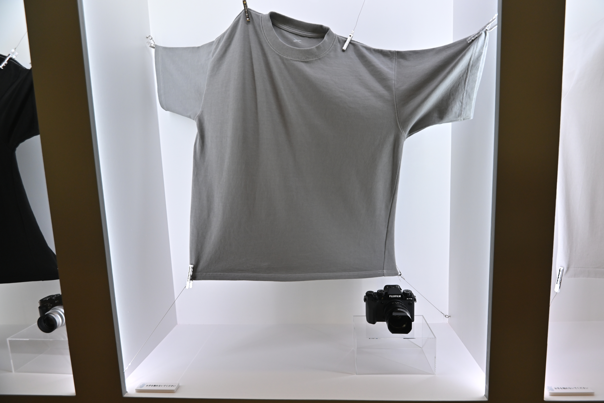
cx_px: 316
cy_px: 199
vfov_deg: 61.9
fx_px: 336
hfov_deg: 83.9
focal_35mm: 20
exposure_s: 1/200
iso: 640
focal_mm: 19
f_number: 4
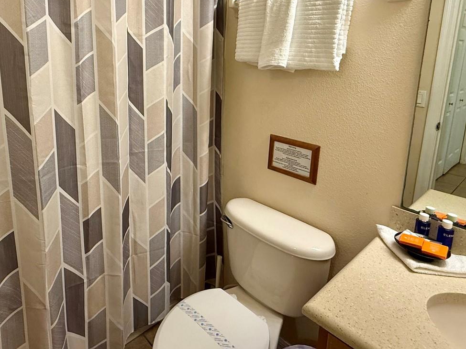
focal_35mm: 23
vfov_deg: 57.0
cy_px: 104
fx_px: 310
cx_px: 153
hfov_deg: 71.6
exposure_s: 1/60
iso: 250
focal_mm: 2.22
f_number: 2.2
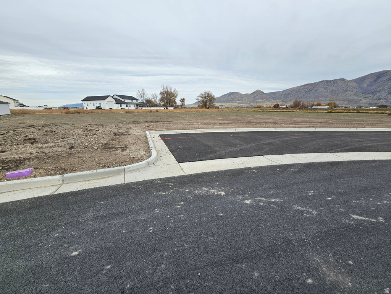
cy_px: 147
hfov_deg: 106.2
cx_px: 196
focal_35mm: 13
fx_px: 147
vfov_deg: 89.9
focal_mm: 2.2
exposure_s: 1/1369
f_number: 2.2
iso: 50
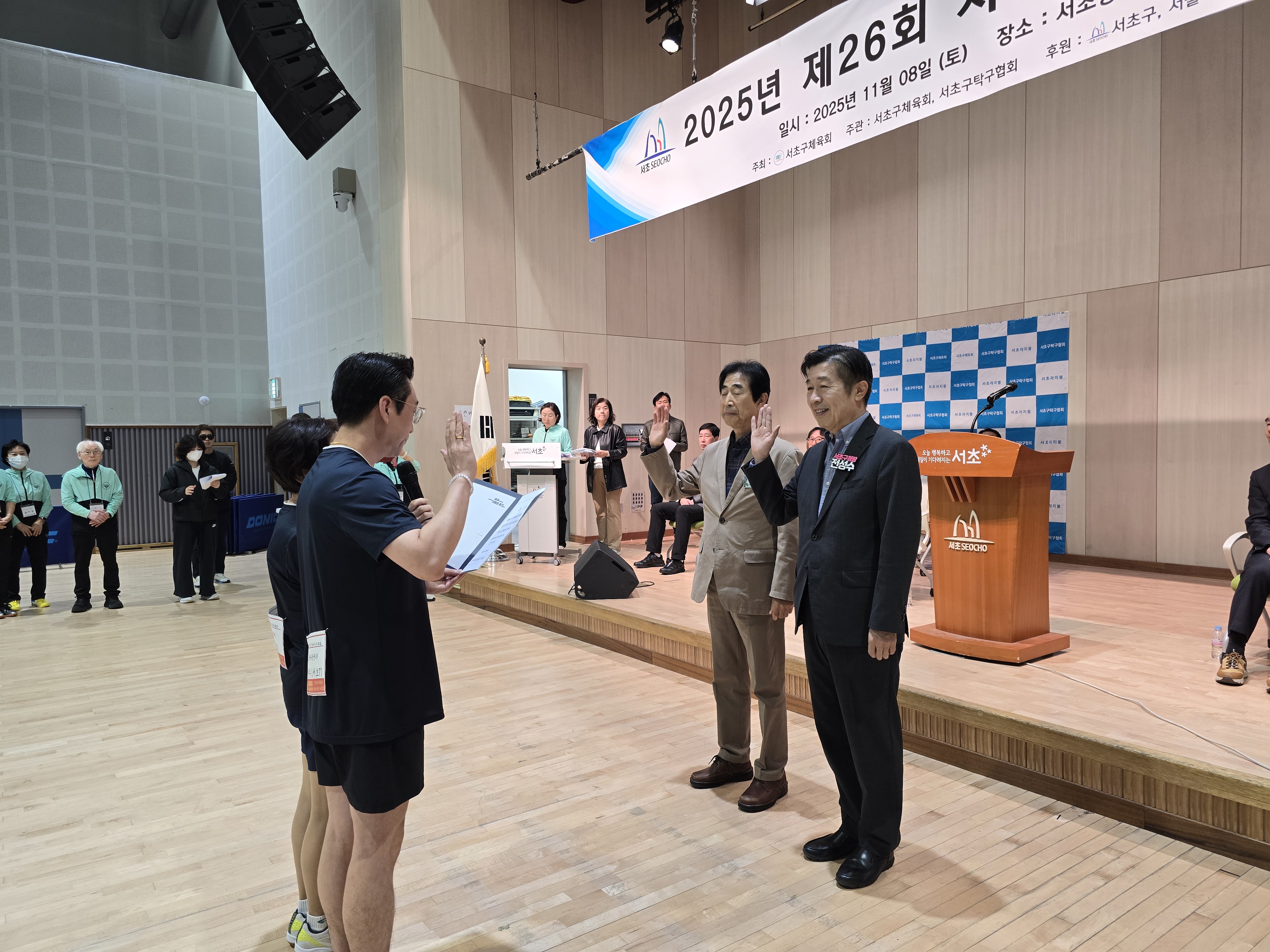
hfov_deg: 73.9
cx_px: 635
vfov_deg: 58.9
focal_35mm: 23
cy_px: 476
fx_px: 844
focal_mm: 6.3
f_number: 1.7
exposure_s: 1/53
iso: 125
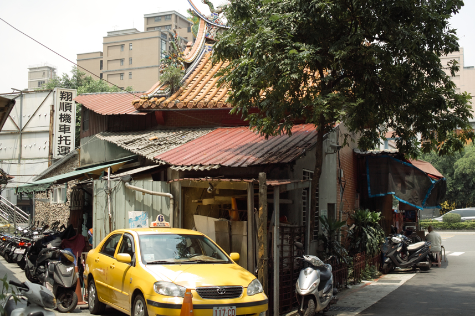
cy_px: 175
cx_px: 242
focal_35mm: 49
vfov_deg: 27.5
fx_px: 646
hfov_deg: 40.3
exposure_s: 1/640
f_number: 2.8
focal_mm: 24.2
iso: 100
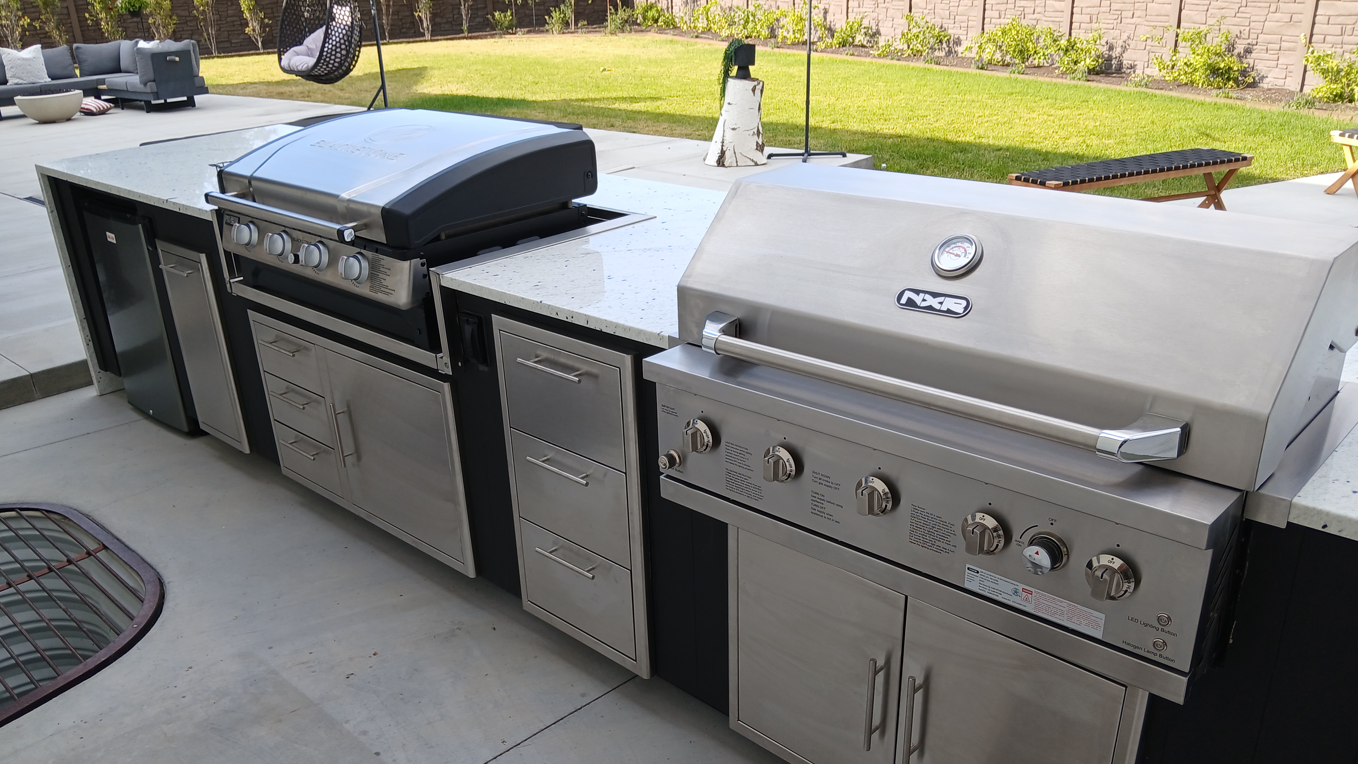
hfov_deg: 66.1
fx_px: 1044
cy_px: 446
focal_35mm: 29
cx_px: 665
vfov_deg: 40.1
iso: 20
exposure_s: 1/161
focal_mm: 3.98
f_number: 1.8
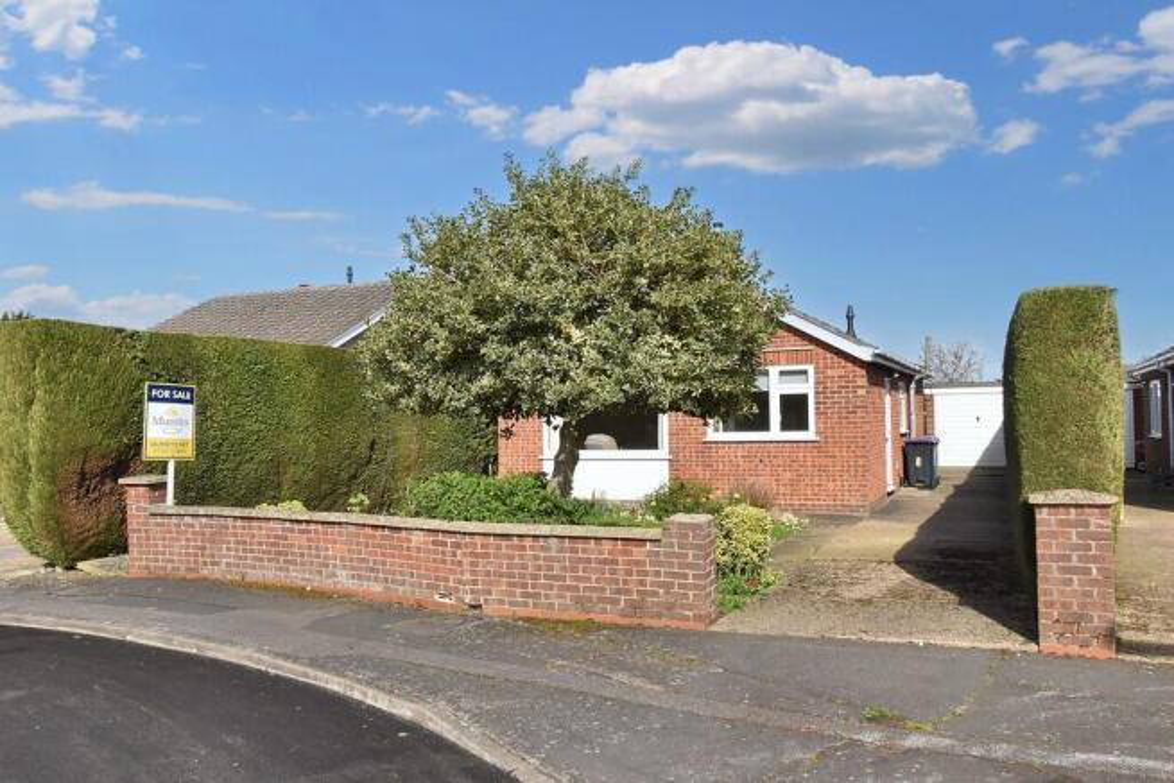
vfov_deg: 43.6
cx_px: 587
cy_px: 392
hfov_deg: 61.9
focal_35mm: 30
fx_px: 978
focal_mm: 20
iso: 800
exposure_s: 1/640
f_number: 13
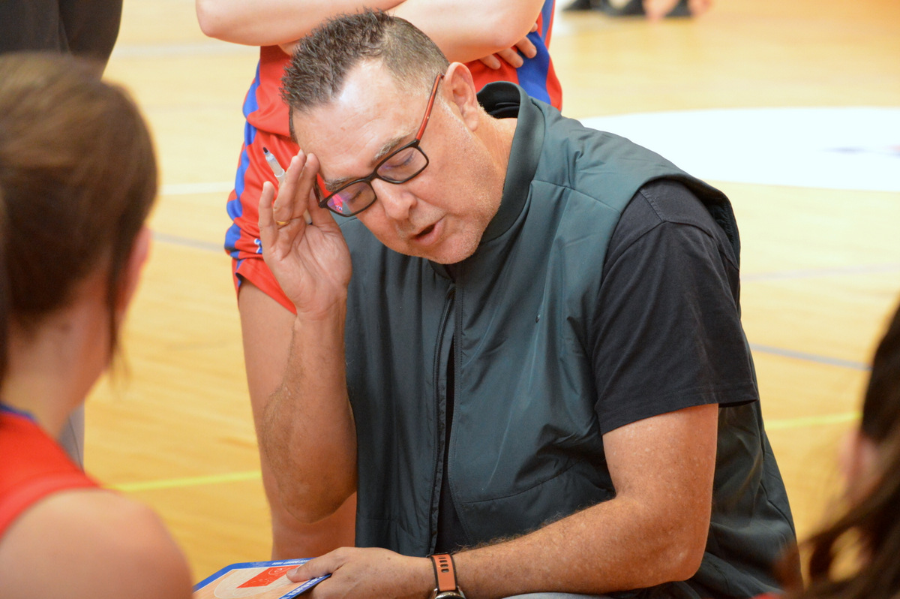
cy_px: 300
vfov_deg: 8.3
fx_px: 4122
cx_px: 450
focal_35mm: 165
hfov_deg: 12.5
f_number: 9
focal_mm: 110
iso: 3200
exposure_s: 1/4000
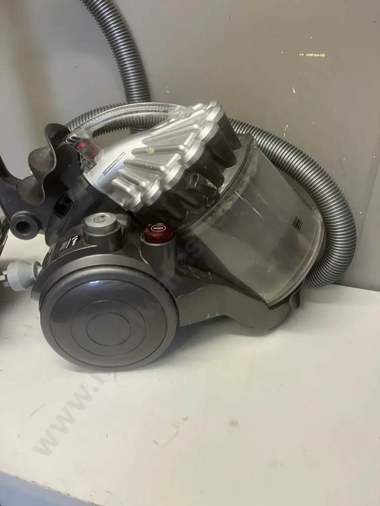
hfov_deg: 49.7
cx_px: 190
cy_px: 253
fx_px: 410
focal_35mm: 28
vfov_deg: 63.4
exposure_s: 1/50
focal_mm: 3.99
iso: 64
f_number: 1.8
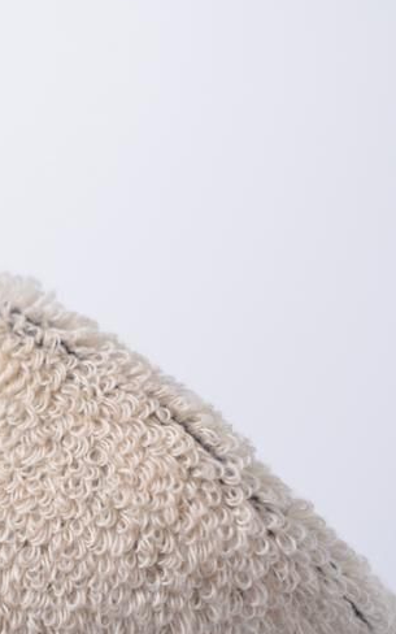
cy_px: 303
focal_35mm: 100
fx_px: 1727
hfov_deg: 12.9
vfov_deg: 20.8
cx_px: 14
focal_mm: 40
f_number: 5.6
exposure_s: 1/125
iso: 800
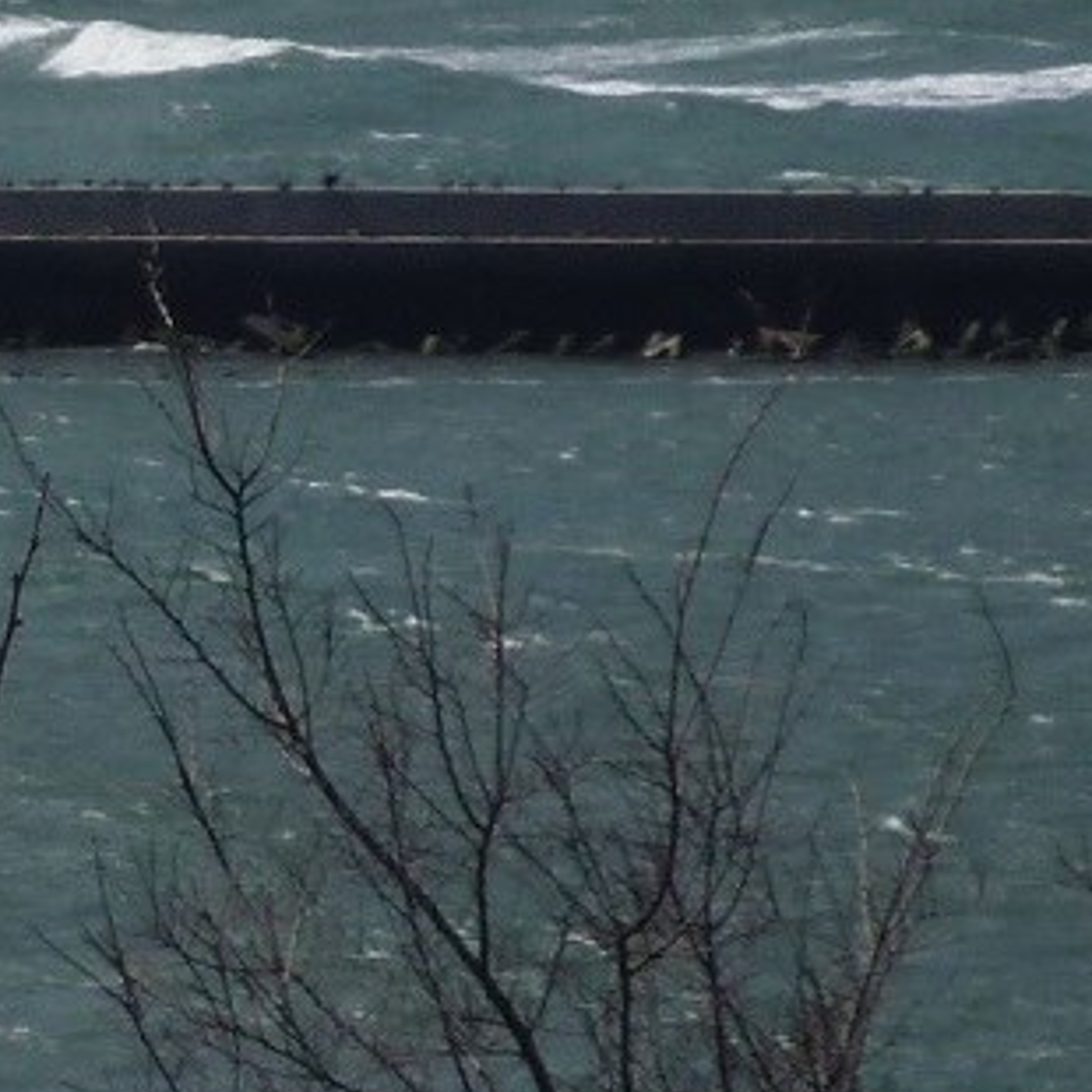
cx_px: -796
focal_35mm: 445
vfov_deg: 3.9
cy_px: -151
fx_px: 15882
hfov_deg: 3.9
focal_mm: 15.5
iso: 100
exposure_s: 1/100
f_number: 18
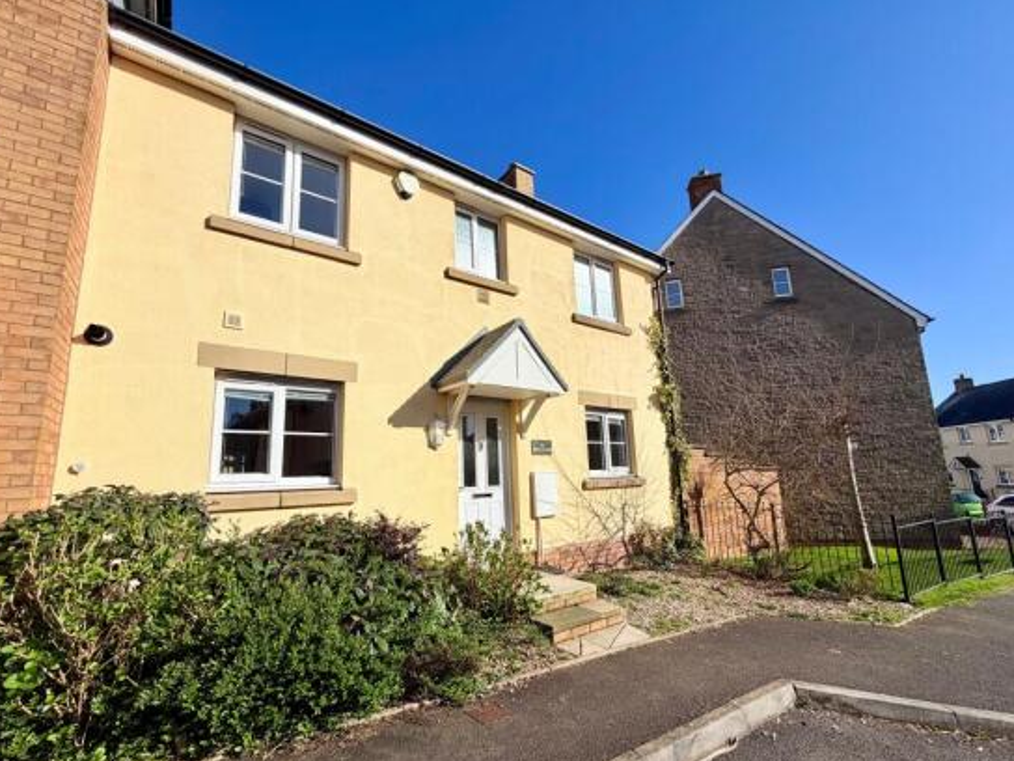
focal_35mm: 15
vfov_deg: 81.7
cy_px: 402
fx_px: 439
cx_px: 489
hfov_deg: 98.1
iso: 20
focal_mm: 2.22
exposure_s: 1/1534
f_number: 2.2
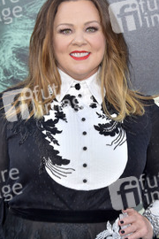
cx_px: 74
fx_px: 1139
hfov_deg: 8.0
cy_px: 145
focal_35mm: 172
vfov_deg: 11.9
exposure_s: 1/250
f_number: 7.1
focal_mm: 116
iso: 320
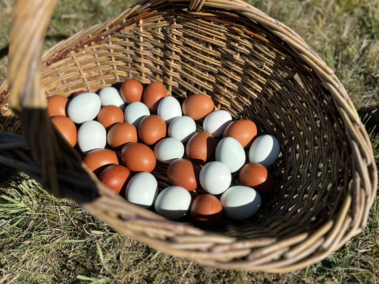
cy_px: 142
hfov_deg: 67.3
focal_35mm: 26
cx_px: 190
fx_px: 285
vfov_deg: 53.1
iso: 50
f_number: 1.5
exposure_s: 1/8696
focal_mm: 5.7
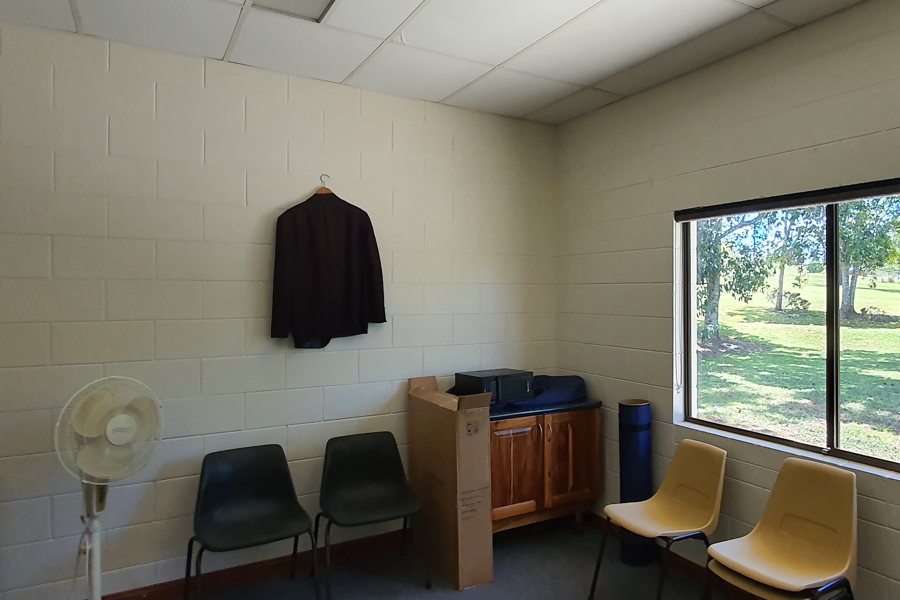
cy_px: 292
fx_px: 575
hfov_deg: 74.6
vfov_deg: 55.1
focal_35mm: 23
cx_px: 569
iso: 160
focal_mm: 1.8
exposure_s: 1/50
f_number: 2.2
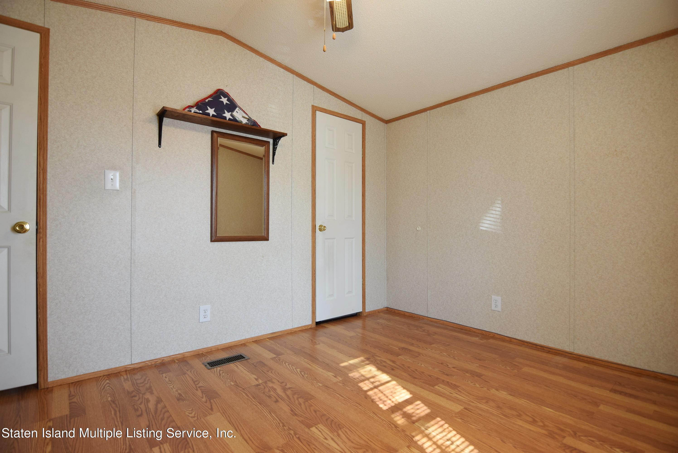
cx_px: 339
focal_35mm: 16
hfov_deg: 94.9
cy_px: 226
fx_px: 311
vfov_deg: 72.2
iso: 400
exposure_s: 1/80
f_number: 4.5
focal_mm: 11
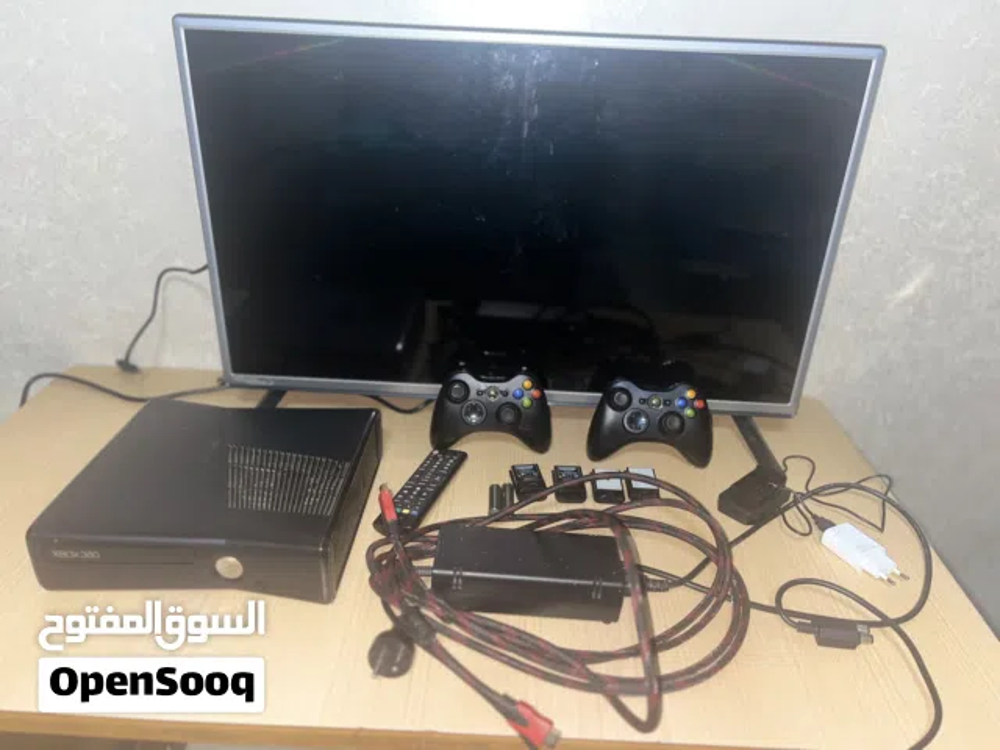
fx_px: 751
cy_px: 375
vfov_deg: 53.1
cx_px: 500
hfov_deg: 67.3
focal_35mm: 26
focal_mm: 5.1
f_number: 1.6
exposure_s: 1/19
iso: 40
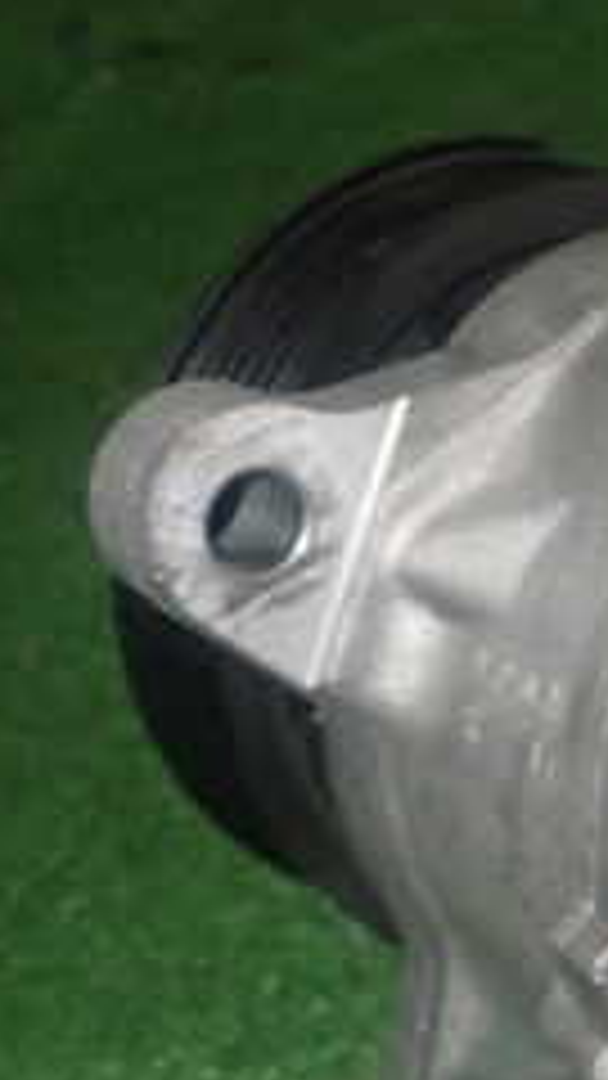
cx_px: 1009
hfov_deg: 12.9
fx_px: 2493
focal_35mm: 87
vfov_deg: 24.1
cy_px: 855
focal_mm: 5.79
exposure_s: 1/30
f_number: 7.1
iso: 640
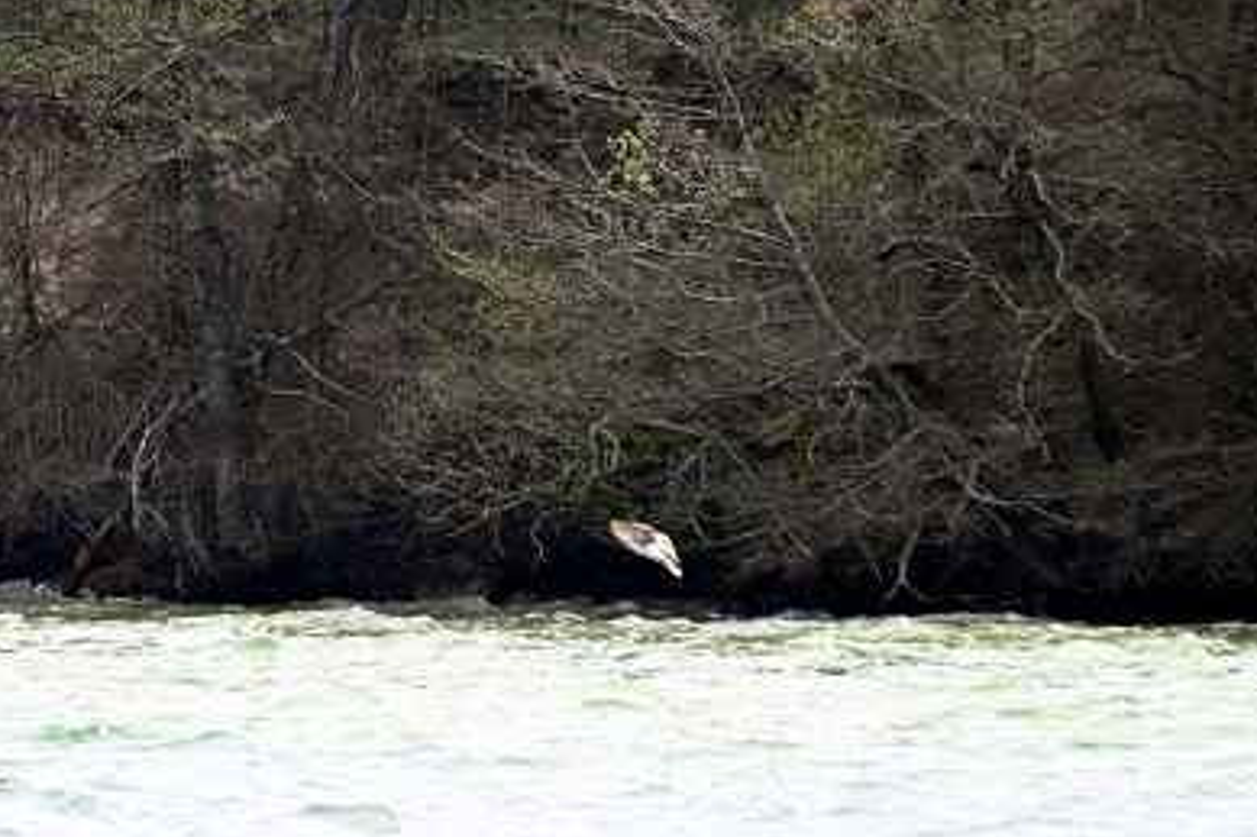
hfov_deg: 2.7
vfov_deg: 1.8
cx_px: -207
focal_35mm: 772
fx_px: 26943
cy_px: -196
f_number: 5.6
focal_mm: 300
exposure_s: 1/800
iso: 400
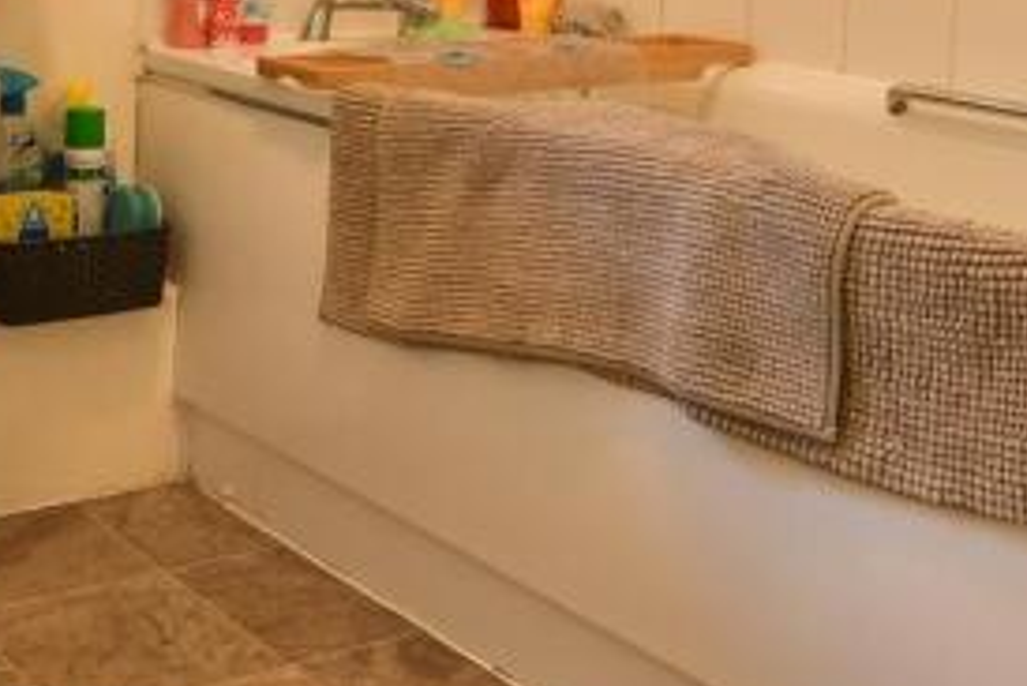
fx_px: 1598
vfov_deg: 22.3
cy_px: -144
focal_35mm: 56
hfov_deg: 34.4
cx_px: 187
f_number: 8
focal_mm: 10
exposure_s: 1
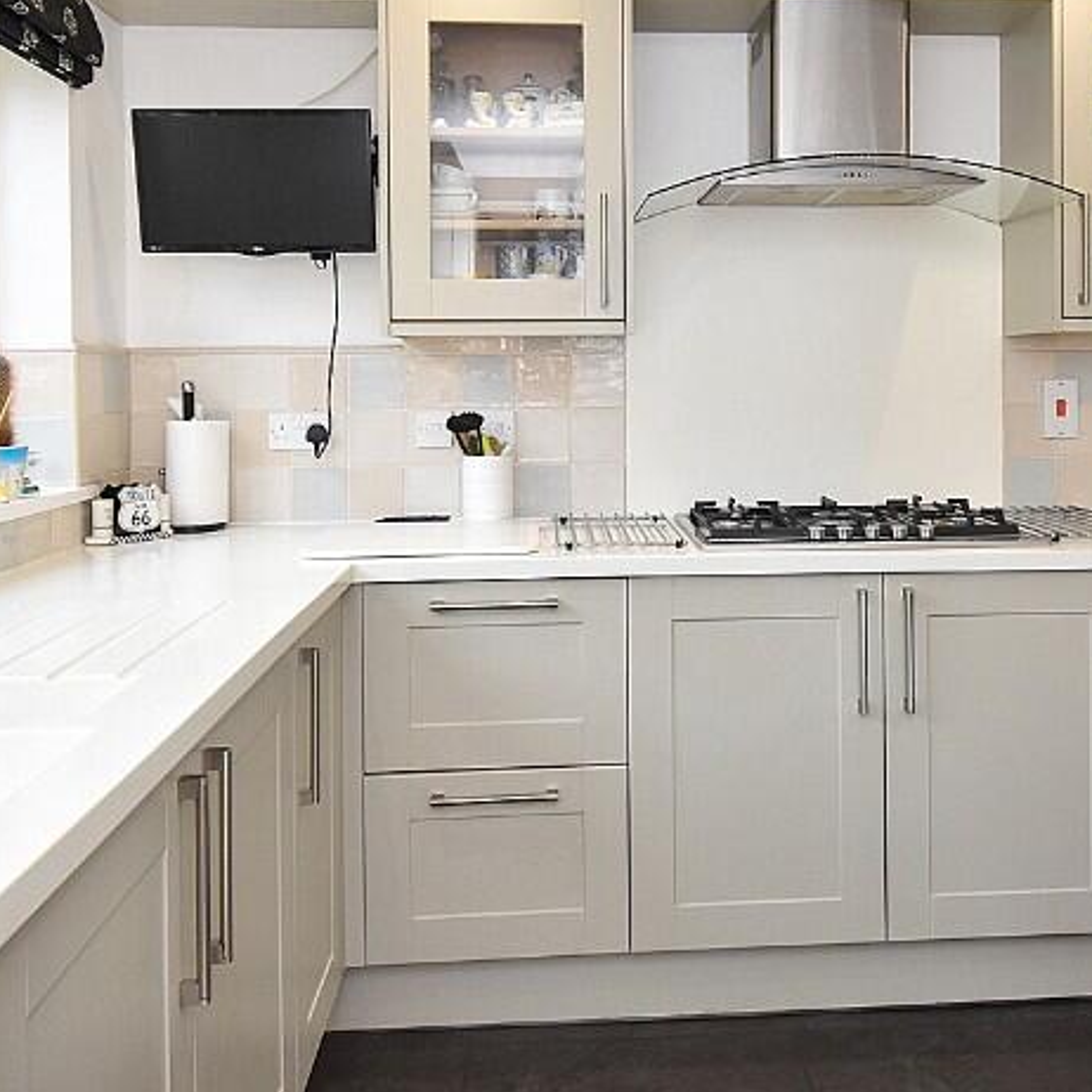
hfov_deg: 50.2
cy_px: 368
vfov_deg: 49.6
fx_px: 1159
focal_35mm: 32
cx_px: 633
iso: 800
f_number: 4.5
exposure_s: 1/160
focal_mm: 11.5
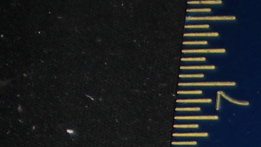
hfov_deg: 7.9
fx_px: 1703
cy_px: 423
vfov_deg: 4.7
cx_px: 692
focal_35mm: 246
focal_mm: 6.3
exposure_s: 1/60
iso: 64
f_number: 3.1
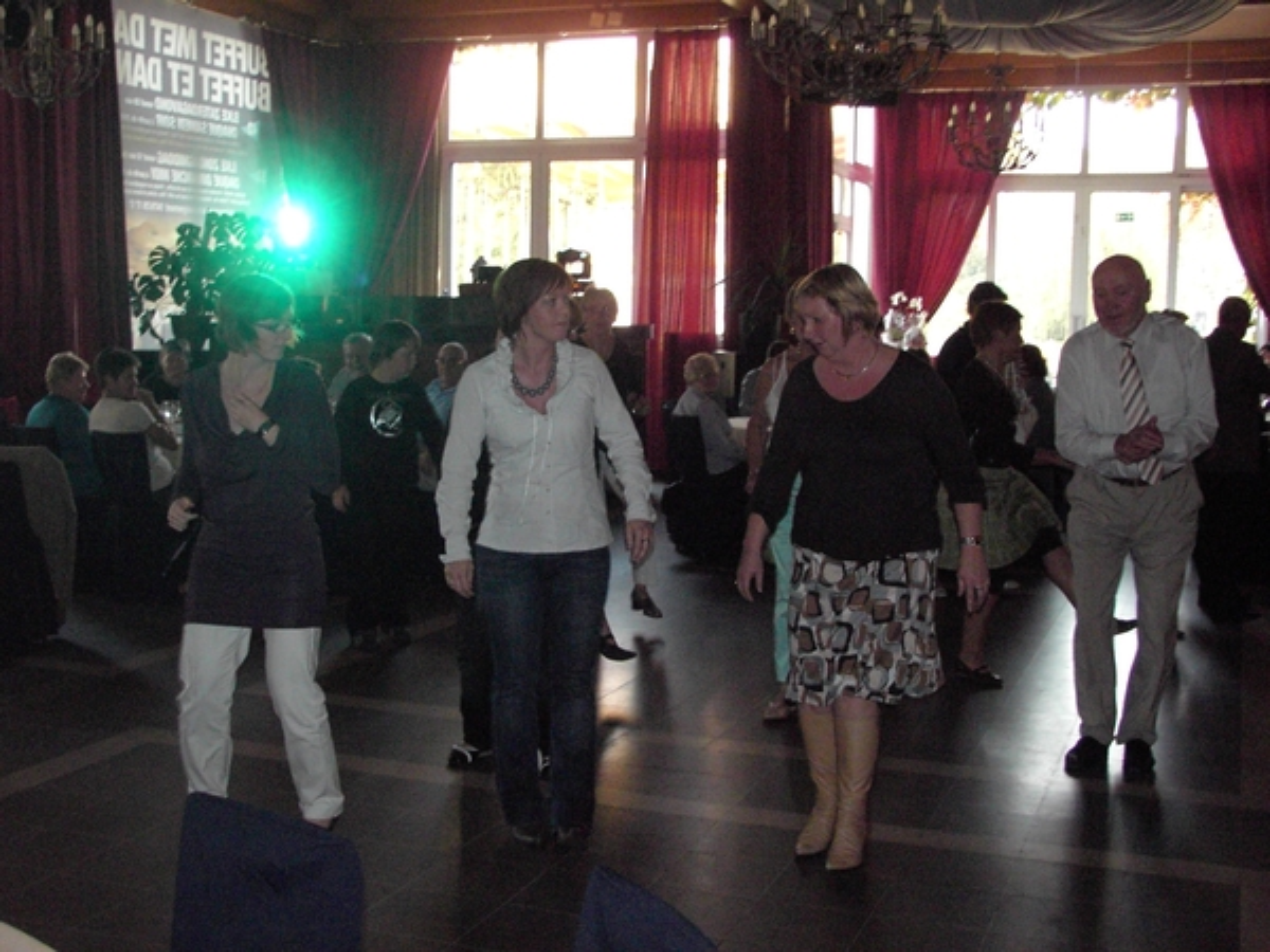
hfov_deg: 43.9
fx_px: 1578
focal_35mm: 43
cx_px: 635
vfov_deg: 33.6
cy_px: 476
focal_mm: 6.6
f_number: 2.8
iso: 400
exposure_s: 1/51
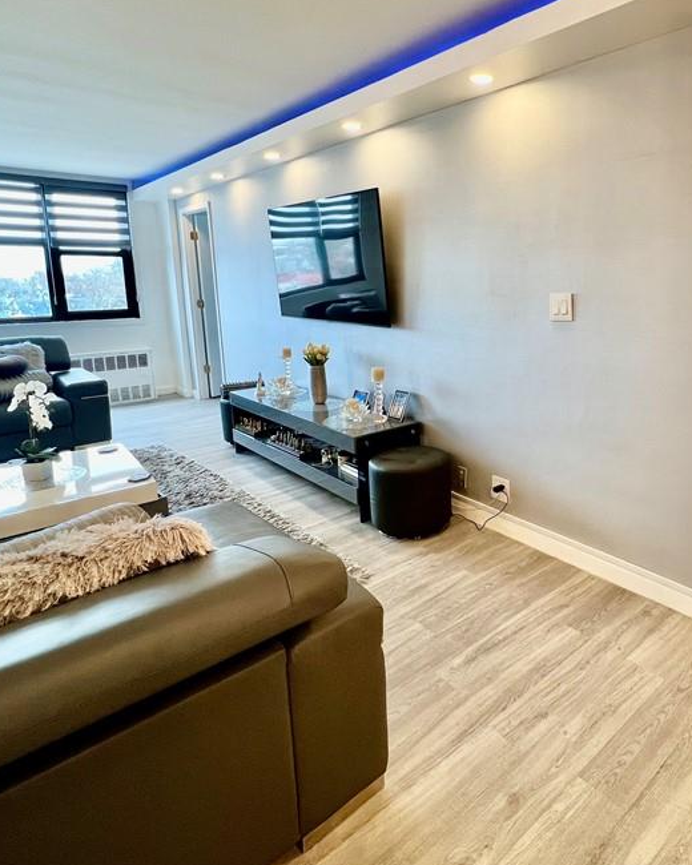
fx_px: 512
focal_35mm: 20
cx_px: 496
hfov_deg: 65.0
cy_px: 374
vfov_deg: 79.9
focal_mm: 1.57
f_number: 1.8
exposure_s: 1/120
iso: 125
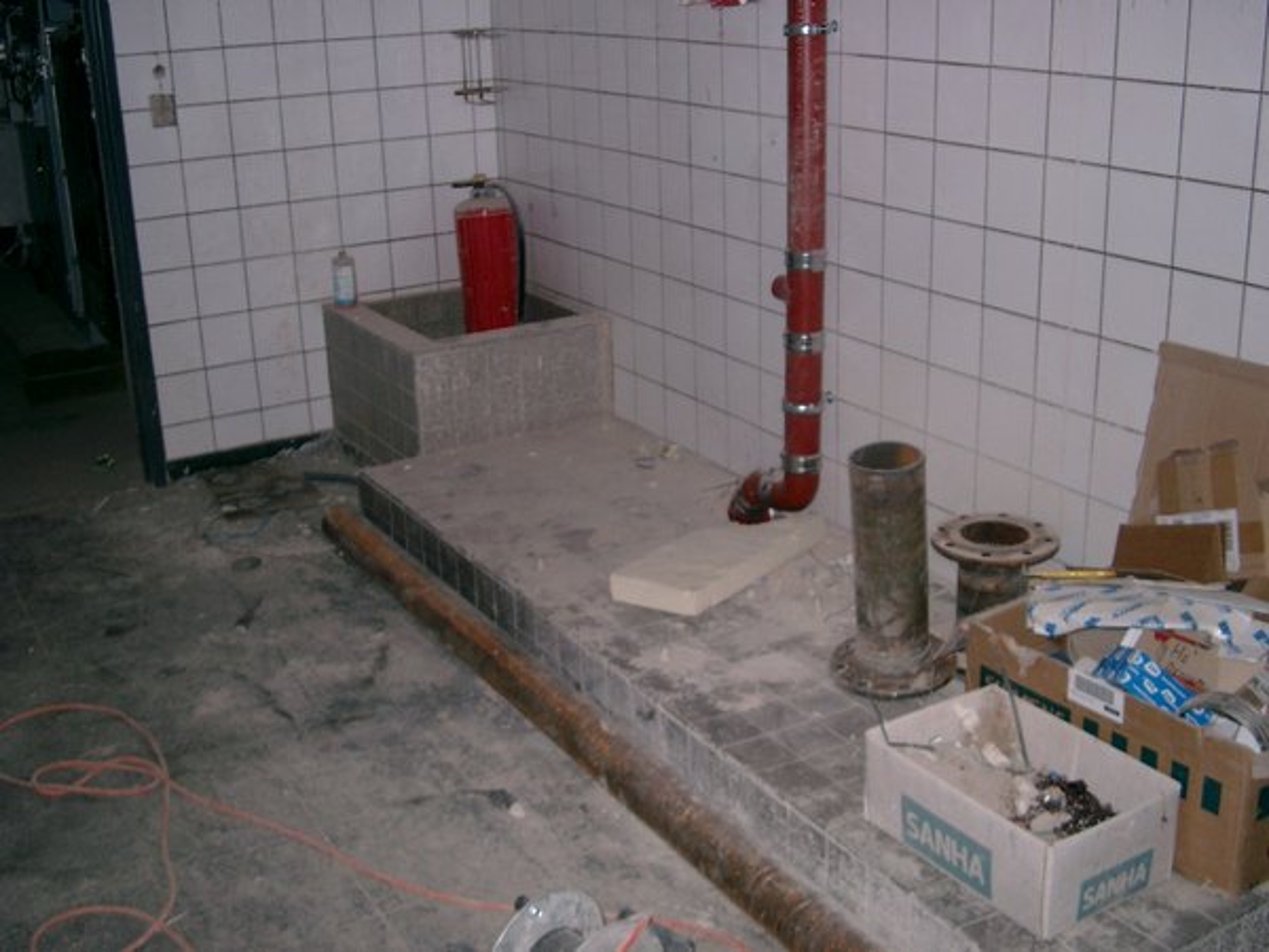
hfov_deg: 50.1
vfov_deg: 38.7
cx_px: 634
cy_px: 476
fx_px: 1356
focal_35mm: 37
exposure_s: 1/60
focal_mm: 7.6
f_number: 2.6
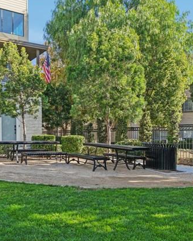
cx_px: 62
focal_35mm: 36
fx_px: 257
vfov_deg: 50.2
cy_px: 133
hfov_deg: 40.6
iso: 200
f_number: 1.8
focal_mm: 8.7
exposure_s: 1/1000
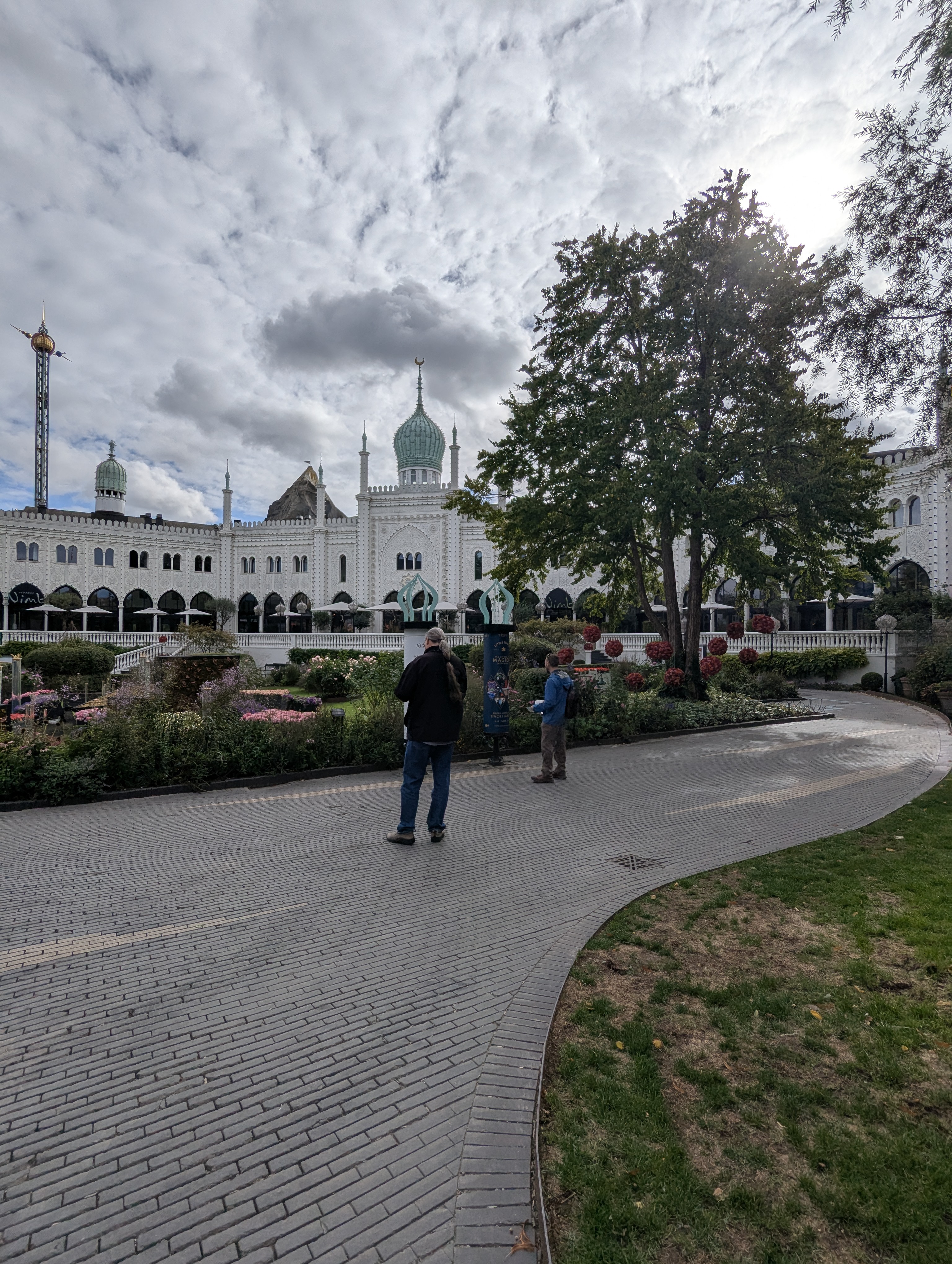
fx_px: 585
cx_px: 476
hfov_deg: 78.2
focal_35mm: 16
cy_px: 632
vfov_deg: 94.4
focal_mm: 2.35
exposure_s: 1/6623
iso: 40
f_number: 2.2
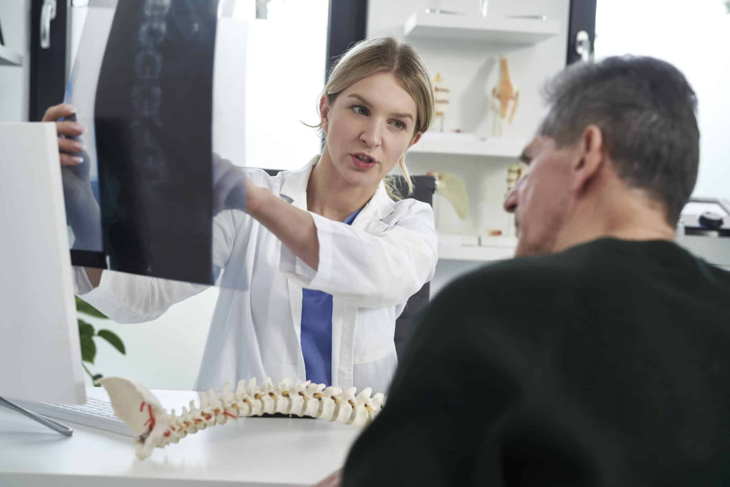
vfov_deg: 27.0
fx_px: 1014
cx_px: 365
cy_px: 244
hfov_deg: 39.6
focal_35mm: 50
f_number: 2.5
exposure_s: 1/320
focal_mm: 50
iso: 400
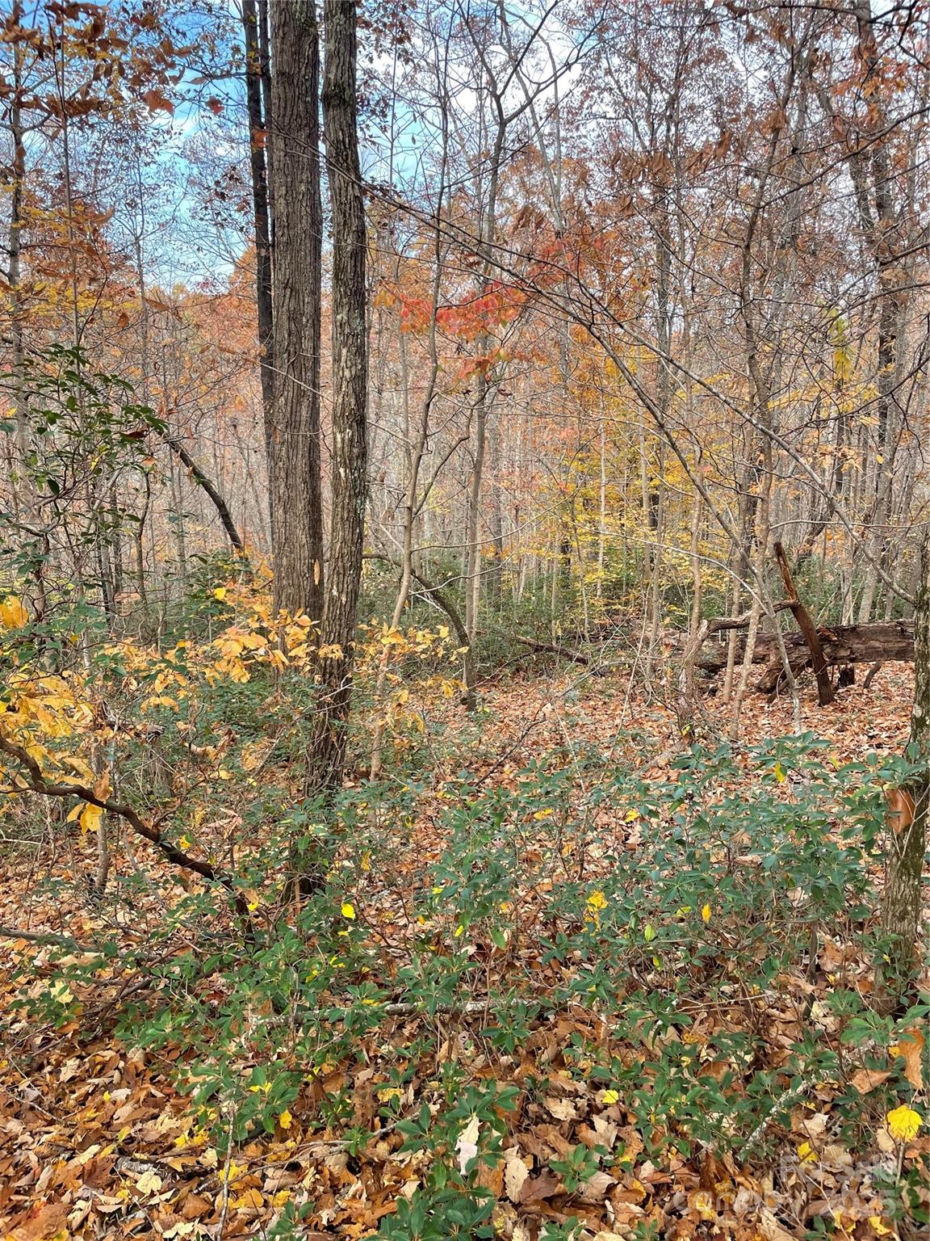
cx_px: 465
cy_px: 620
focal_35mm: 26
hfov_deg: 53.1
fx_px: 931
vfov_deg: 67.3
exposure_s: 1/284
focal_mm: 4.2
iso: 32
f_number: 1.6
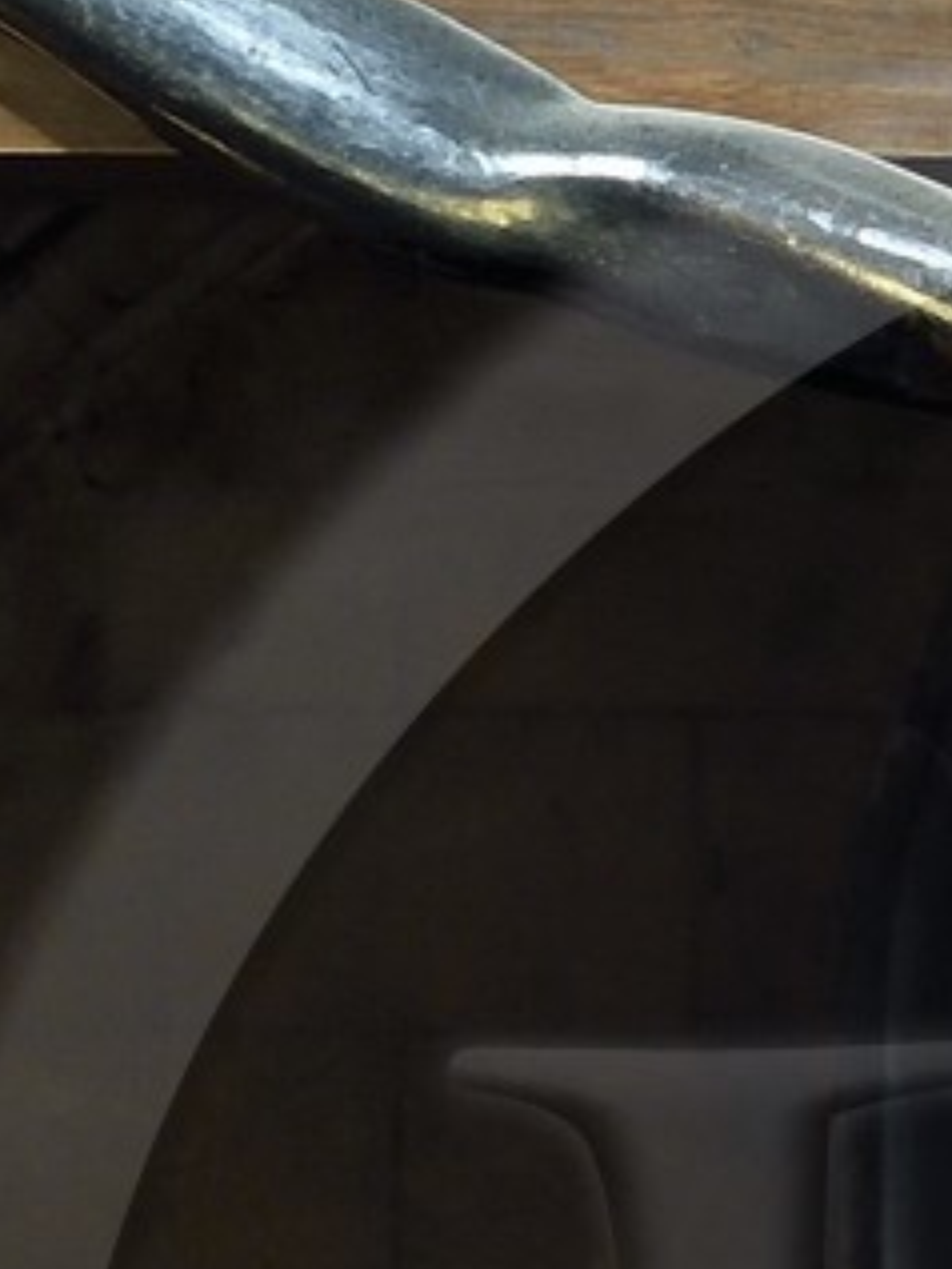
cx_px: 1688
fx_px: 15501
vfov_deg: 4.7
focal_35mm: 423
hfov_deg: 3.5
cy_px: 1789
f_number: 8
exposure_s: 1/13
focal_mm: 58
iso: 800
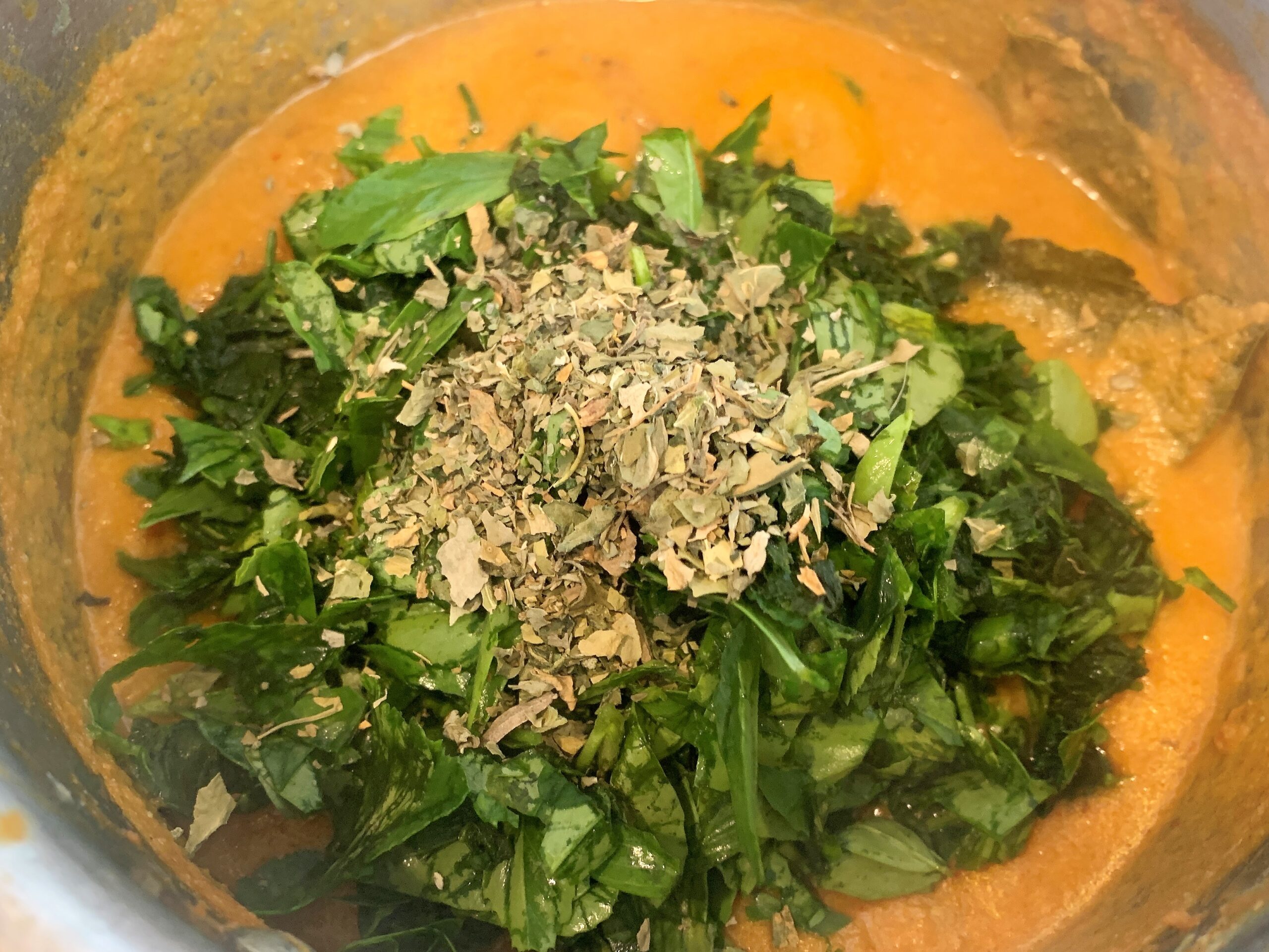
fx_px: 953
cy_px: 476
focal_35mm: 26
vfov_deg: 53.1
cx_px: 634
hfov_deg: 67.3
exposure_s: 1/50
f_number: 1.8
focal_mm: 4.25
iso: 250
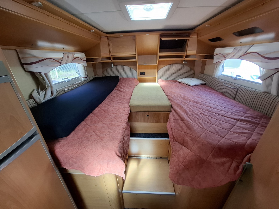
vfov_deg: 89.9
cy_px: 104
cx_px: 140
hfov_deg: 106.2
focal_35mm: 13
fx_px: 105
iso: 50
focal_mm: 1.74
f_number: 2.2
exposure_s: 1/50
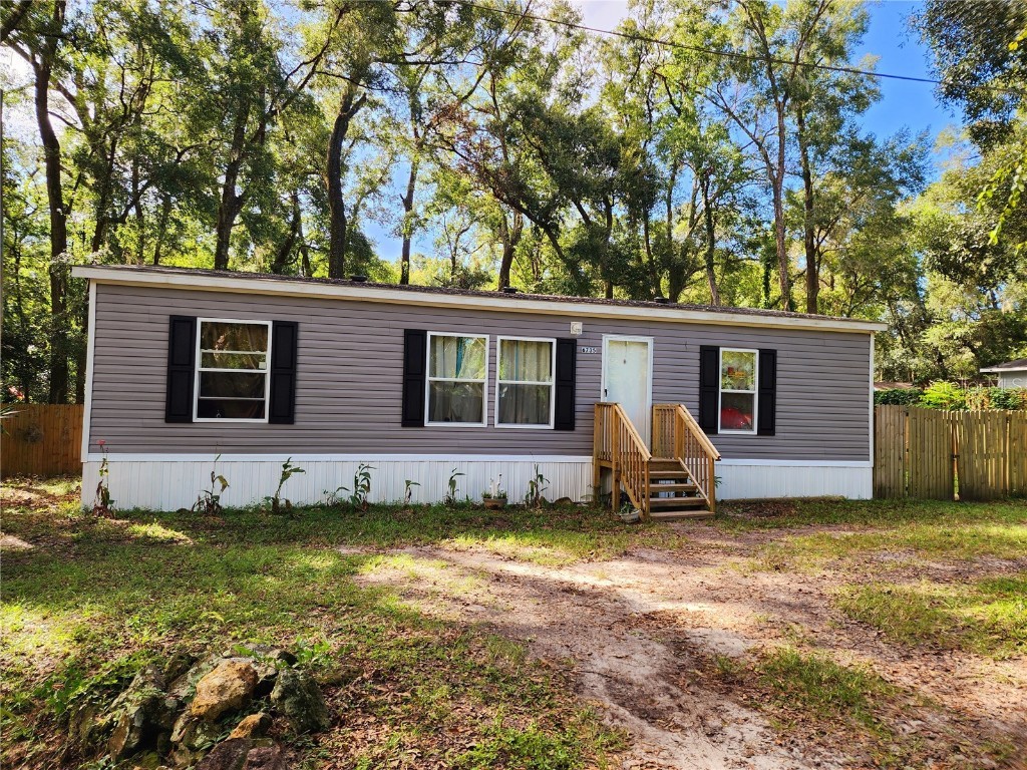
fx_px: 682
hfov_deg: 73.9
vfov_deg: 58.9
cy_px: 385
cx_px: 514
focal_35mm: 23
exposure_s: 1/185
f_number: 1.8
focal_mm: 6.4
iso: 12
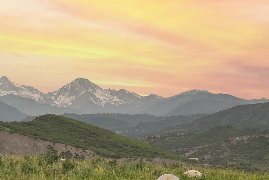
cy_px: 160
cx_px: -13
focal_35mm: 129
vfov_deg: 10.6
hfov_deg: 15.5
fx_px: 964
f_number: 7.1
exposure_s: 1/100
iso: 500
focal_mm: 35
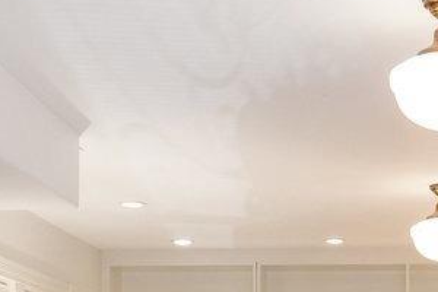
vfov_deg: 12.1
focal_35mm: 108
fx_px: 1314
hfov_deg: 18.4
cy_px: 445
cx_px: 451
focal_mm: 18
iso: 400
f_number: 9
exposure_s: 1/10
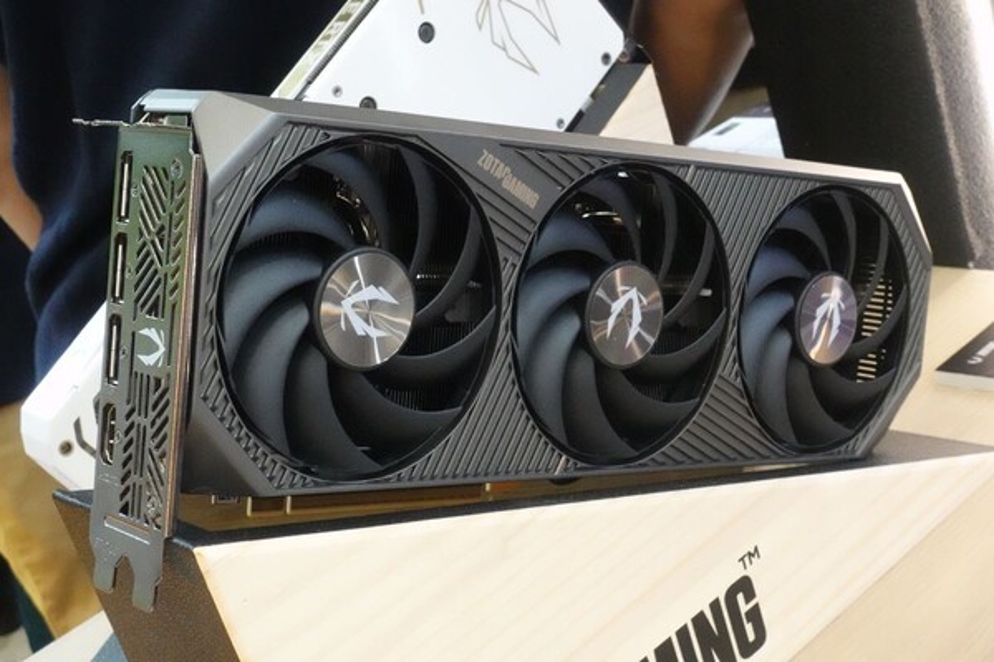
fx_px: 1739
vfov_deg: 21.6
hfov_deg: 31.9
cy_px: 331
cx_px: 497
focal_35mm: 63
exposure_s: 1/40
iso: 6400
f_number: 11
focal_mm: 23.14
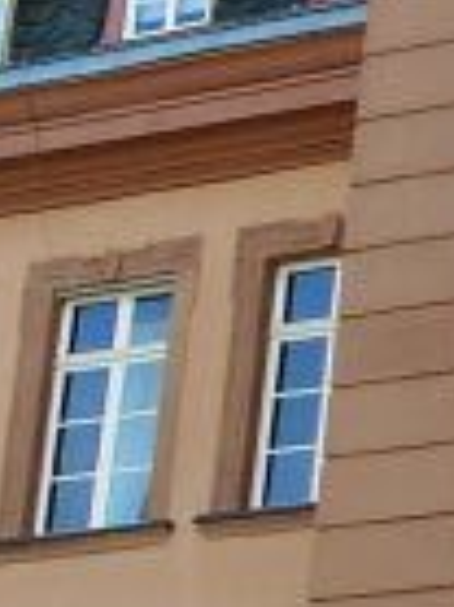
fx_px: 3433
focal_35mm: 196
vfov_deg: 10.1
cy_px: 297
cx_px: 1257
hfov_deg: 6.9
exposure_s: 1/326
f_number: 4
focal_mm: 7.13
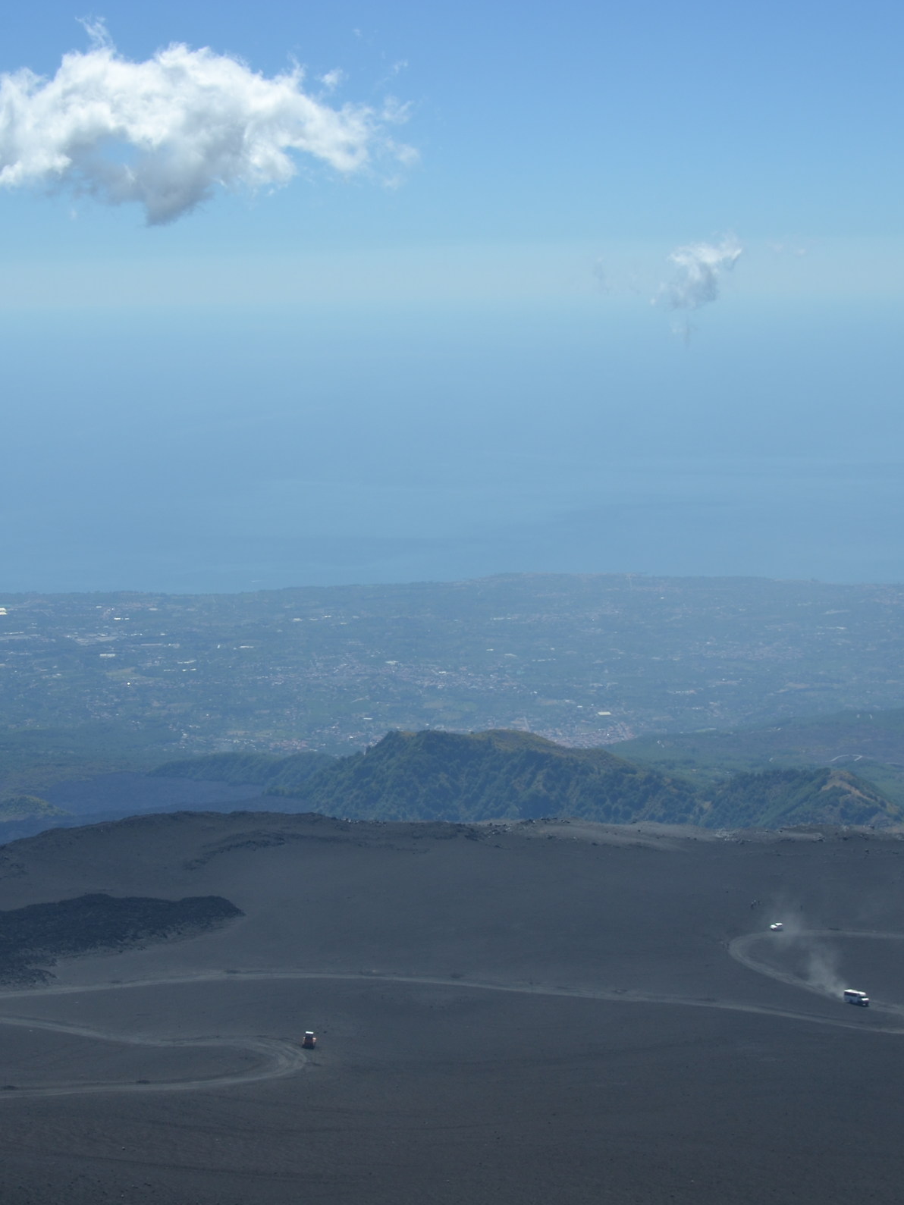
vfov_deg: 31.7
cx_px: 352
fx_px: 2124
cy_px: 605
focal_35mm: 61
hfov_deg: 24.0
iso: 100
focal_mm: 28
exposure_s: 1/25
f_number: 18
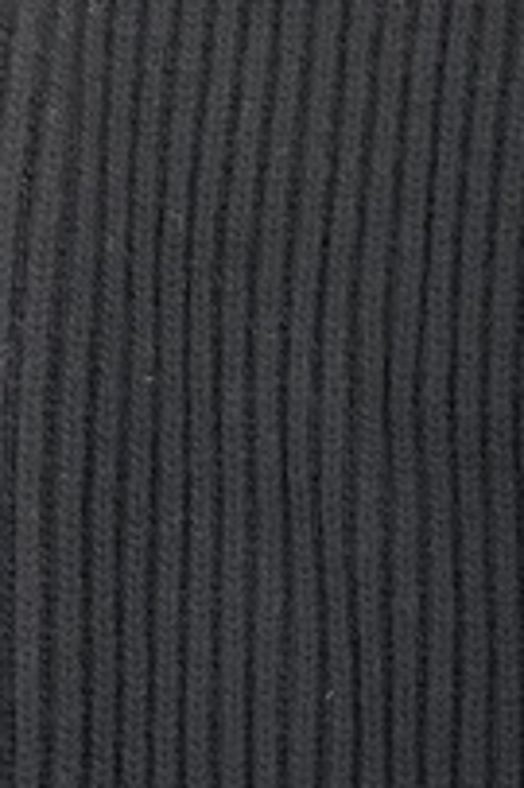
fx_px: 2078
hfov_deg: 14.3
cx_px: 439
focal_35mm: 95
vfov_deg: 19.2
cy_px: 1133
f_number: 1.8
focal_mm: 3
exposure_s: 1/120
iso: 64
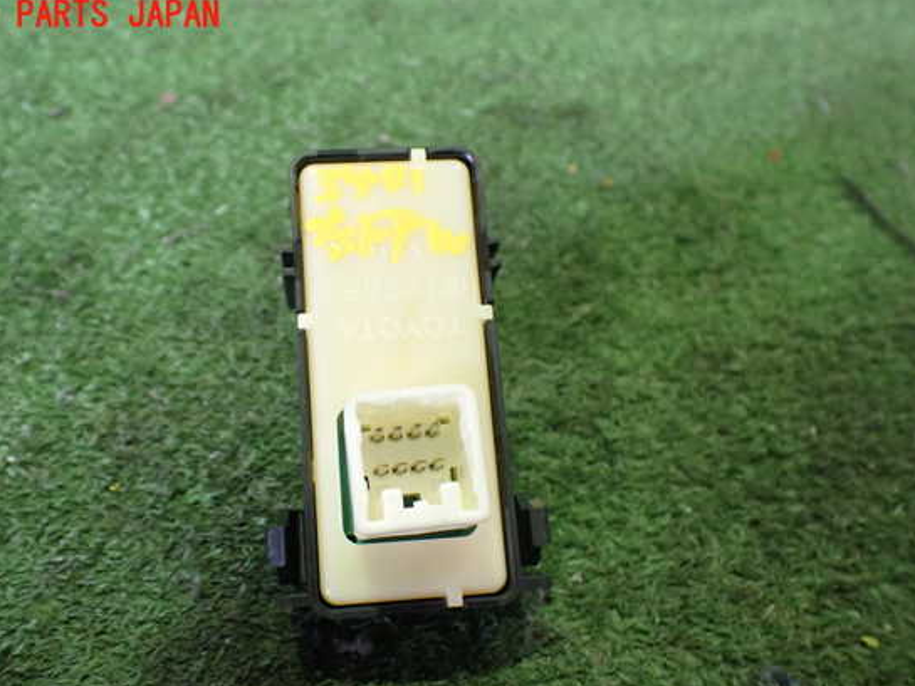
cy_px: 372
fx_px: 872
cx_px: 418
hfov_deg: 55.3
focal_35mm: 33
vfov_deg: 42.9
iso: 800
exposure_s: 1/80
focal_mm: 5.4
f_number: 2.3
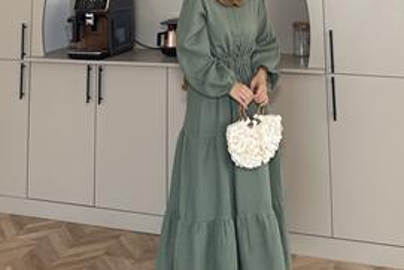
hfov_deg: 50.6
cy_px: 65
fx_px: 427
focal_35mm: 38
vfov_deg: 34.3
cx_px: 219
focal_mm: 6.76
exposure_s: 1/121
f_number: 1.78
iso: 160
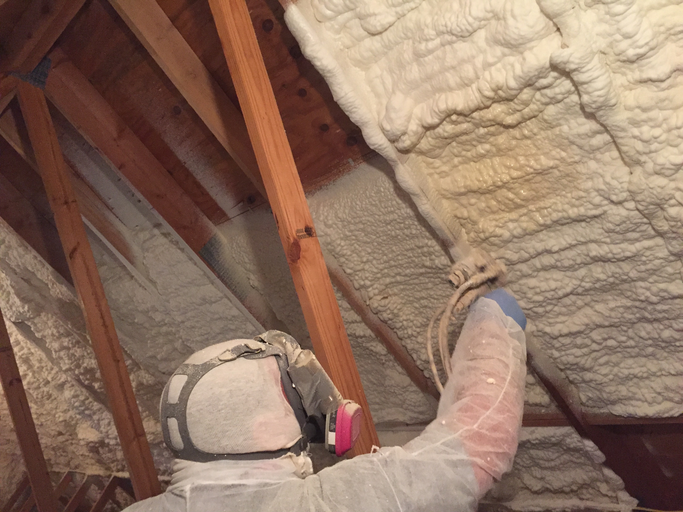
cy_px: 256
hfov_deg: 61.7
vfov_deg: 48.2
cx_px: 342
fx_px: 572
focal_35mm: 29
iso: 320
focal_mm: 4.15
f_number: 2.2
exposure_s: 1/15
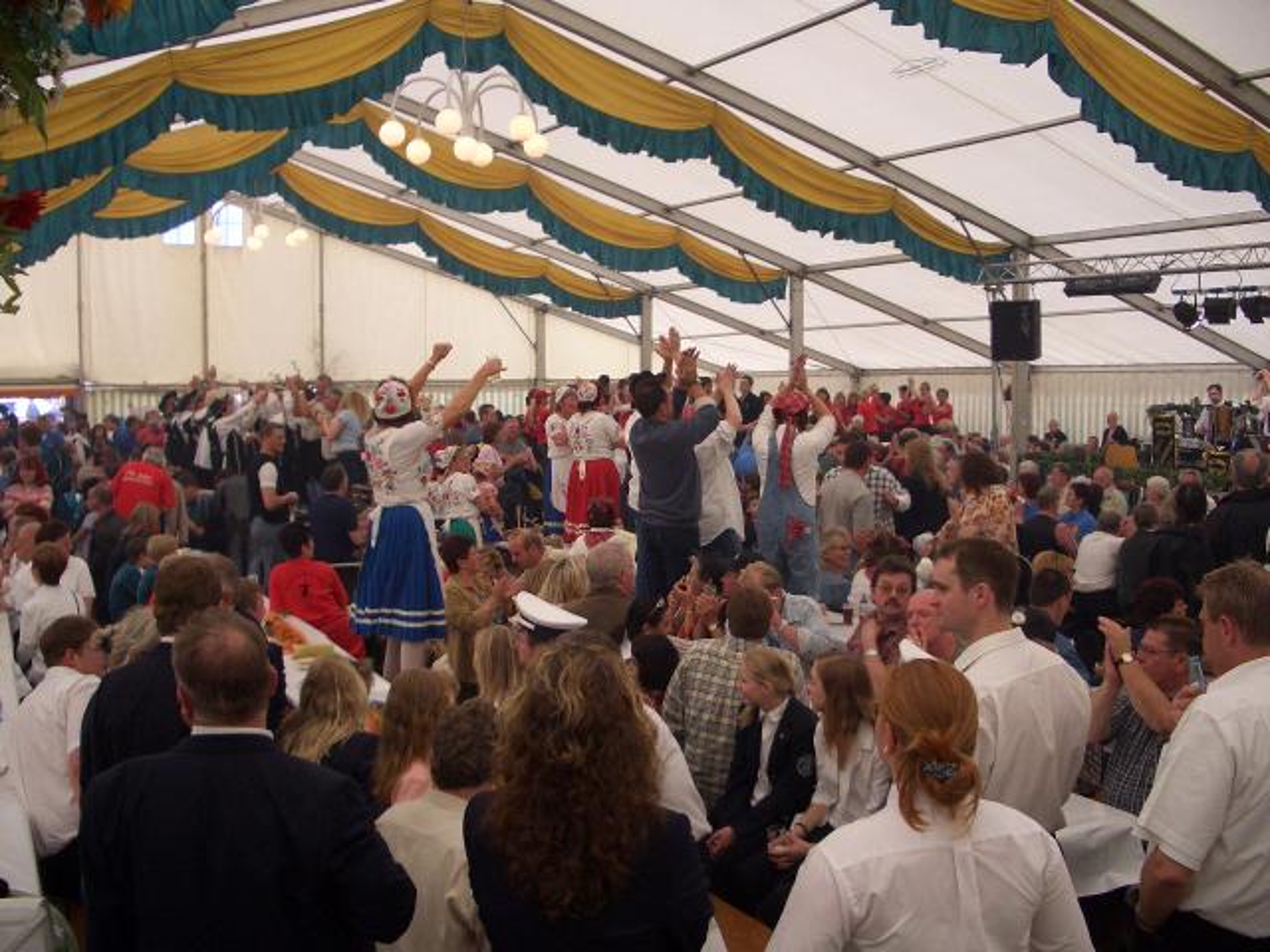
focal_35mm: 35
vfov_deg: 40.7
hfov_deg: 52.6
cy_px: 476
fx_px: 1284
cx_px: 635
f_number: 2.6
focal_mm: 5.8
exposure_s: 1/125
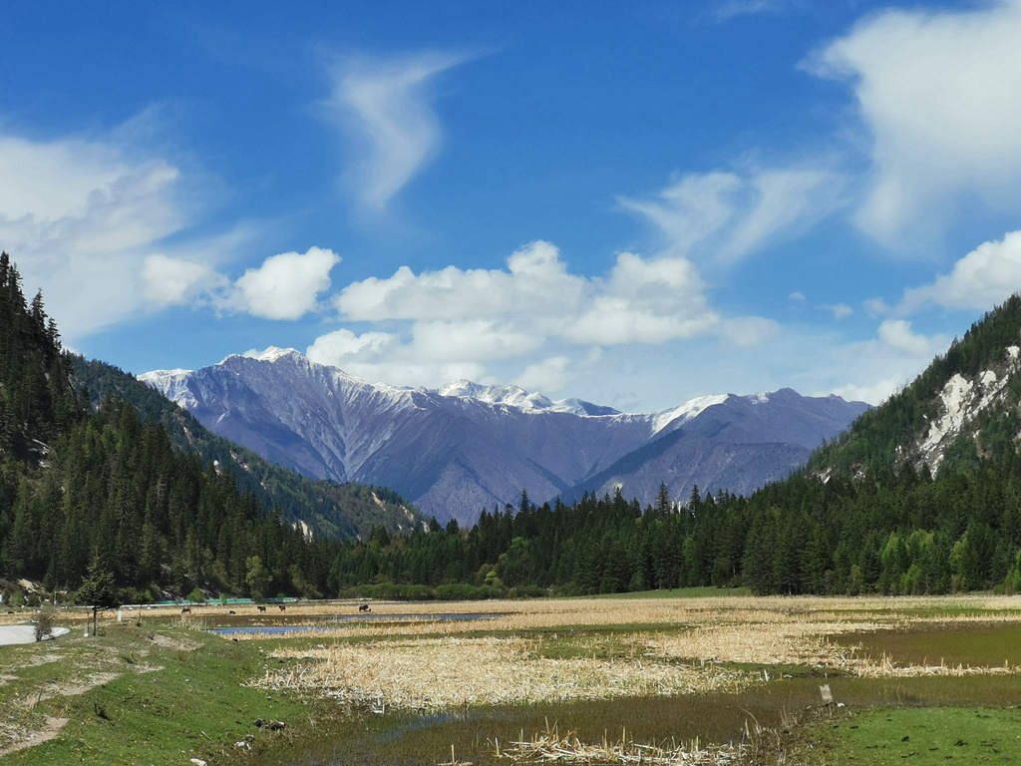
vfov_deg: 20.4
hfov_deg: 27.0
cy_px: 383
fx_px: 2124
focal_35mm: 72
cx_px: 510
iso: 50
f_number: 2.4
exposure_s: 1/2193
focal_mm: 3.95
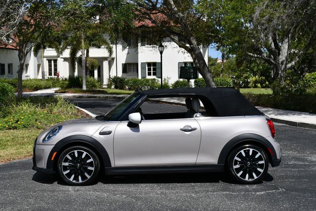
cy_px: 106
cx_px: 158
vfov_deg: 23.4
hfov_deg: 34.5
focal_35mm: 58
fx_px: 510
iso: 100
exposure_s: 1/320
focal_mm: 29
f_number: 9
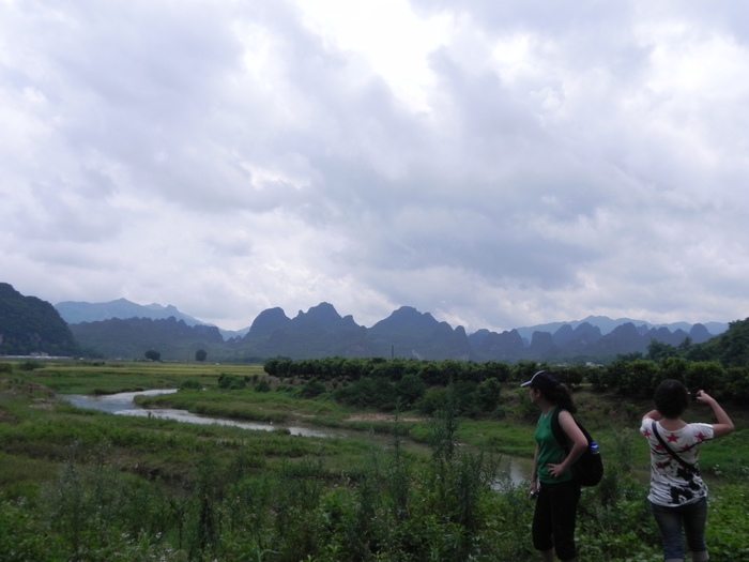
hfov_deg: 55.4
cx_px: 374
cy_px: 281
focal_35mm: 33
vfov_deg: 42.9
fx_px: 714
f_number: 5
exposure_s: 1/1115
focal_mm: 5.9
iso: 160
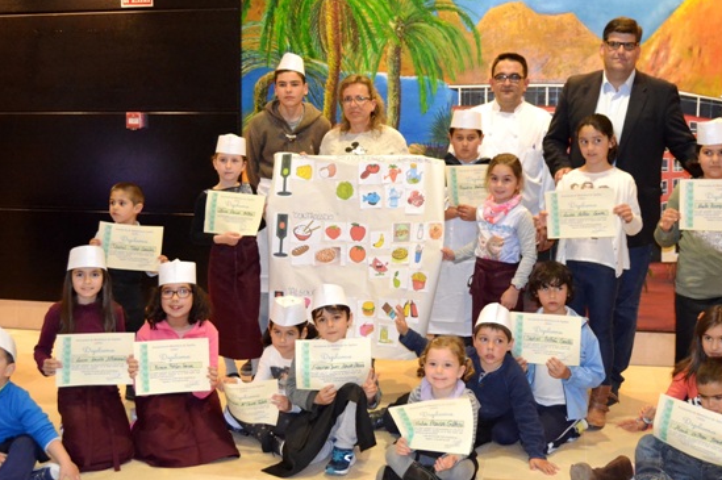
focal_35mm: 35
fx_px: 701
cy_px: 267
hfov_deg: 54.5
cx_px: 358
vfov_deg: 37.7
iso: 3200
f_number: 3.5
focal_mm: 20
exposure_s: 1/60
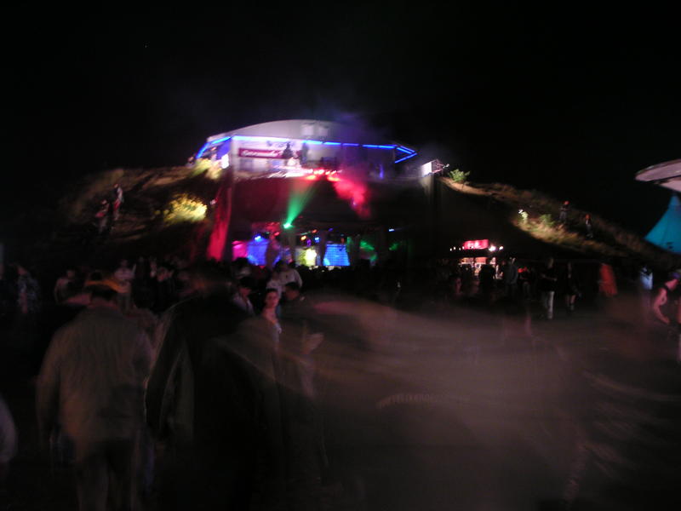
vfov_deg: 37.7
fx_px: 748
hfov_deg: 49.0
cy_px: 256
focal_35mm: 38
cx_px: 340
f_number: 2.8
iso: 100
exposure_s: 1/2
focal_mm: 6
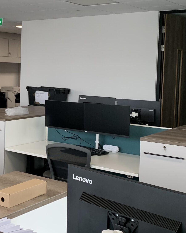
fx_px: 406
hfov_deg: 25.1
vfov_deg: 31.9
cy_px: 98
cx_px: 21
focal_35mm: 59
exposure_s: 1/100
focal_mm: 4.25
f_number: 1.8
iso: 100
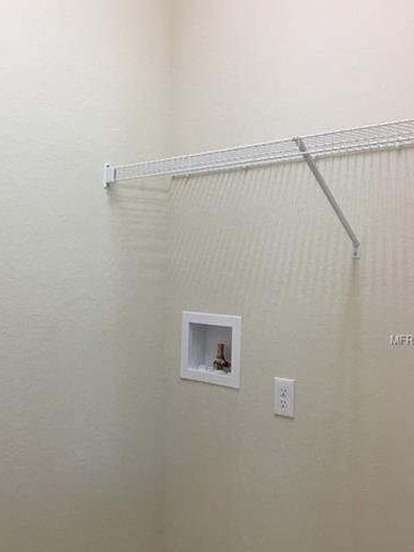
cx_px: 119
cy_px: 340
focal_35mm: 45
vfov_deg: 41.8
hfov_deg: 31.8
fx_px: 718
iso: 32
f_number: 2.2
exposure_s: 1/30
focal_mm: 4.15
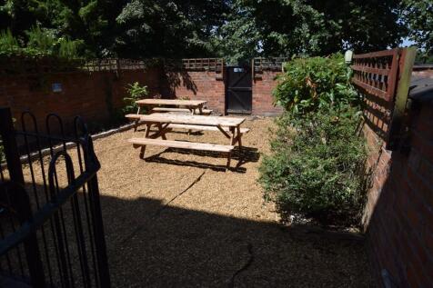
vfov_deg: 53.1
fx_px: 289
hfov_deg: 73.8
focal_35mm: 24
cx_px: 216
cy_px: 144
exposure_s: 1/320
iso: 200
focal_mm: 16
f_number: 9
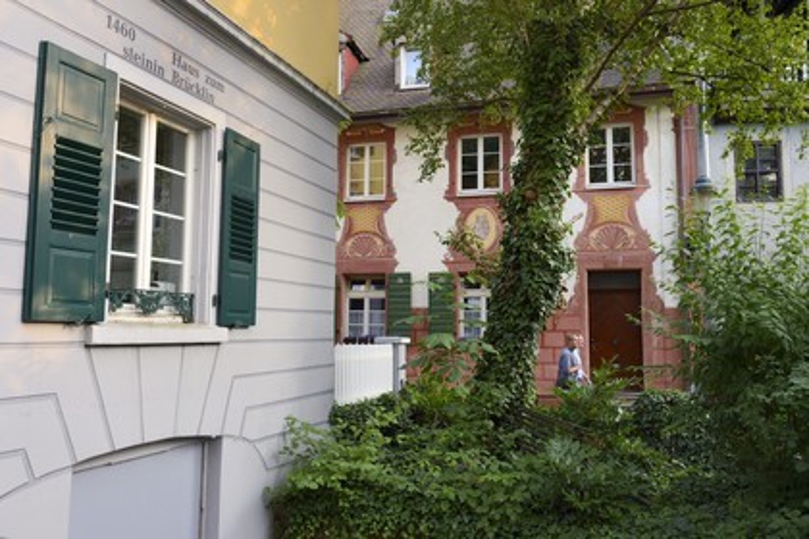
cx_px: 404
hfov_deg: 60.3
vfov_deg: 42.3
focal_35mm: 31
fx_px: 697
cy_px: 270
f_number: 5.6
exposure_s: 1/160
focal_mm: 31
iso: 800
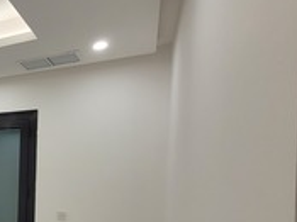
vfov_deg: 40.3
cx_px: -59
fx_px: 292
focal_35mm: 34
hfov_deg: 39.3
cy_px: 172
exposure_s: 1/100
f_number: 2.2
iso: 80
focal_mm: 1.74
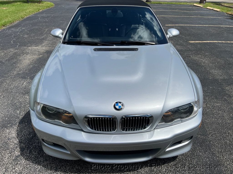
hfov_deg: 67.3
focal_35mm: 26
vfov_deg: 53.1
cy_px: 87
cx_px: 116
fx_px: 175
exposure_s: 1/8696
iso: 50
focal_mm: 5.7
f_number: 1.5
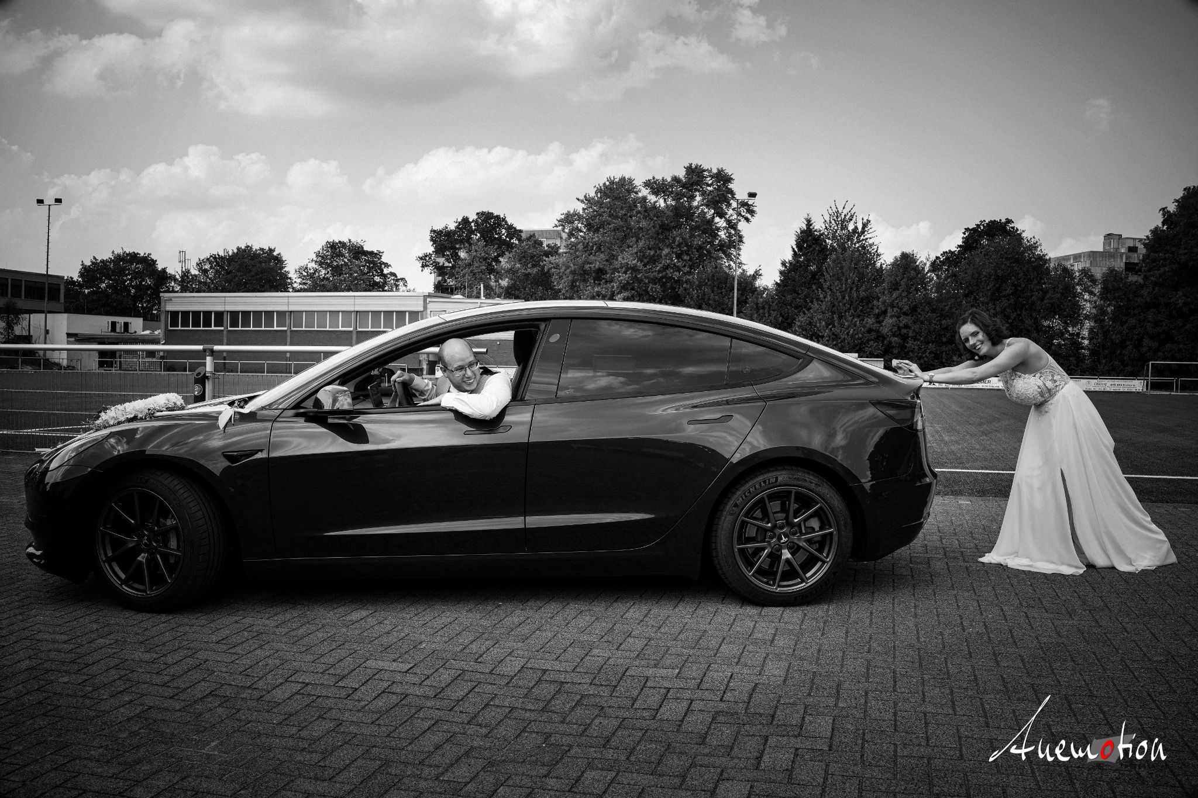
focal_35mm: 35
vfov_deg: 37.8
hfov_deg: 54.4
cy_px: 399
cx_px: 599
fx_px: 1165
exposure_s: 1/125
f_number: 8
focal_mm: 35
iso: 100
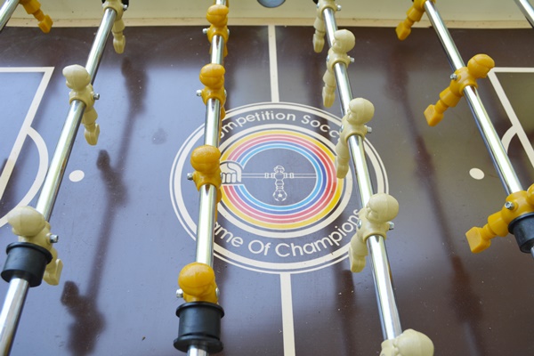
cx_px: 267
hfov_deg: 61.9
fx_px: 445
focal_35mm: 30
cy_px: 178
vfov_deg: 43.6
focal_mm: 20
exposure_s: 1/125
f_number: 5.6
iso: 320
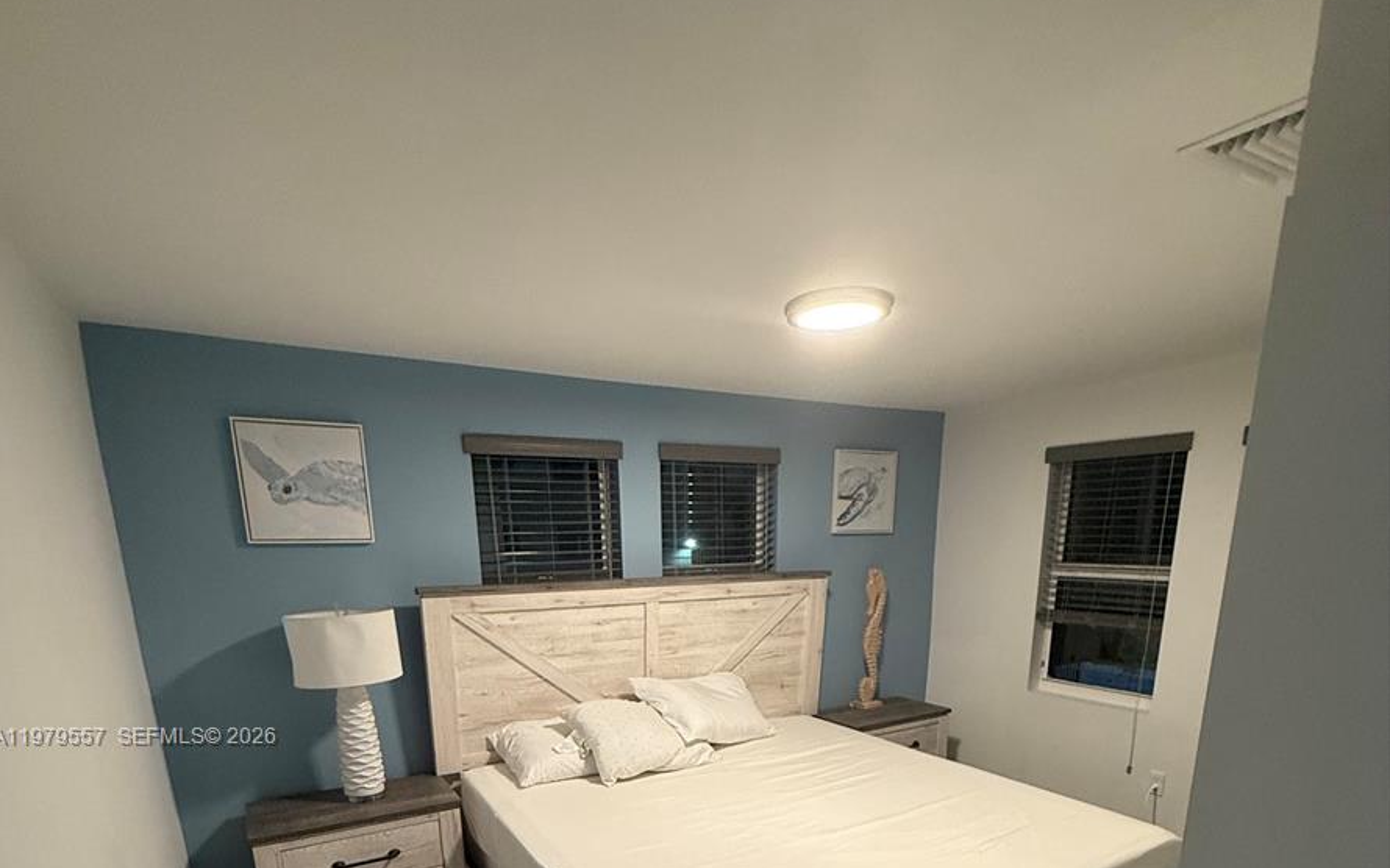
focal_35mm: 20
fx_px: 758
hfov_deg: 85.1
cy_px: 738
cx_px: 690
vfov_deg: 54.0
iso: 250
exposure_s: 1/60
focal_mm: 2.22
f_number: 2.2
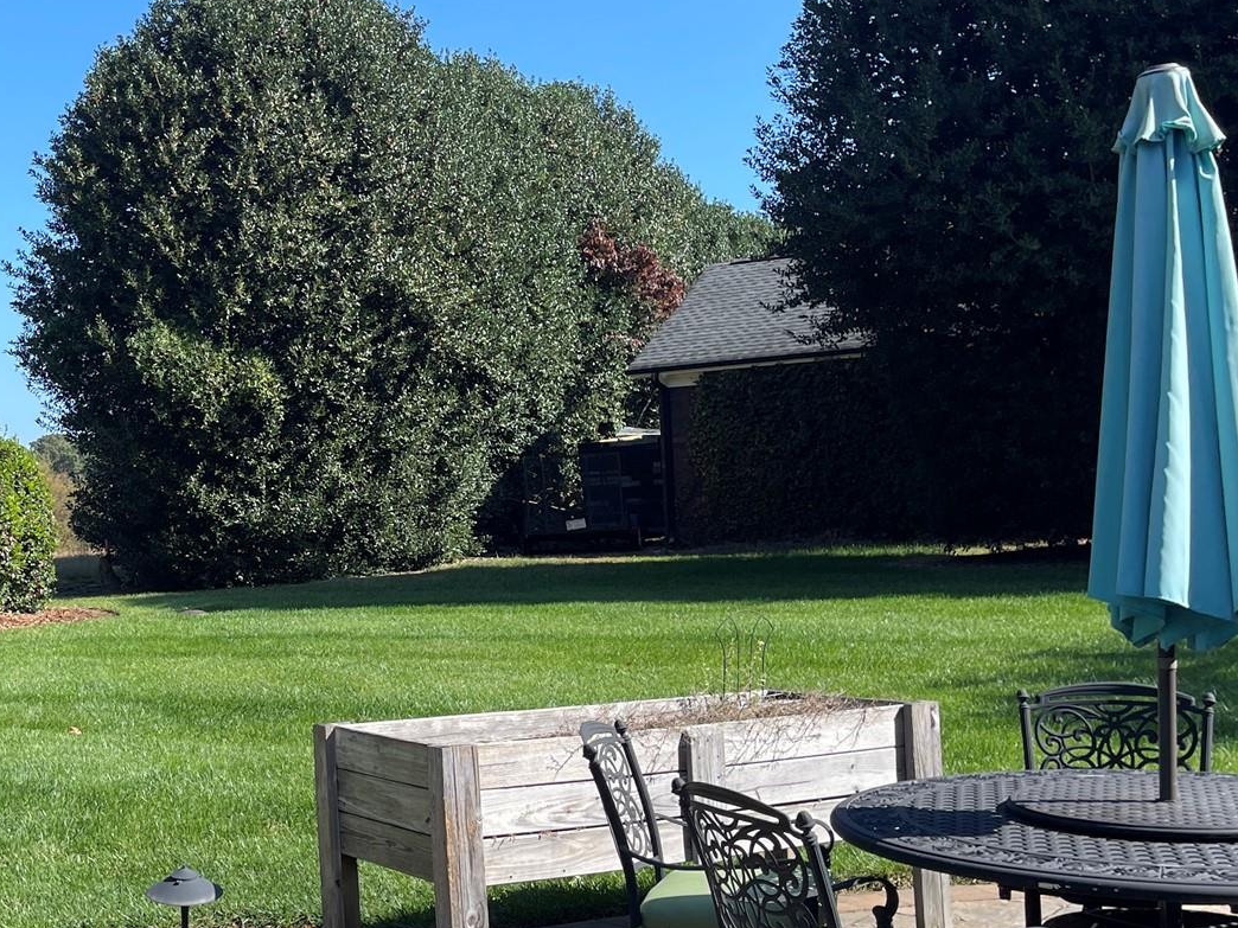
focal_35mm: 51
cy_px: 516
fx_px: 1824
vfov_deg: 28.5
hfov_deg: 36.3
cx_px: 253
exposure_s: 1/1553
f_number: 1.6
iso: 32
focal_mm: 5.1
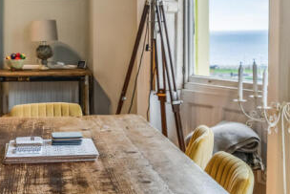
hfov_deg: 28.7
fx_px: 556
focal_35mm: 69
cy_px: 31
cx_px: 69
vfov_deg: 19.5
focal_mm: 32
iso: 500
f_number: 5
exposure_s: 1/20
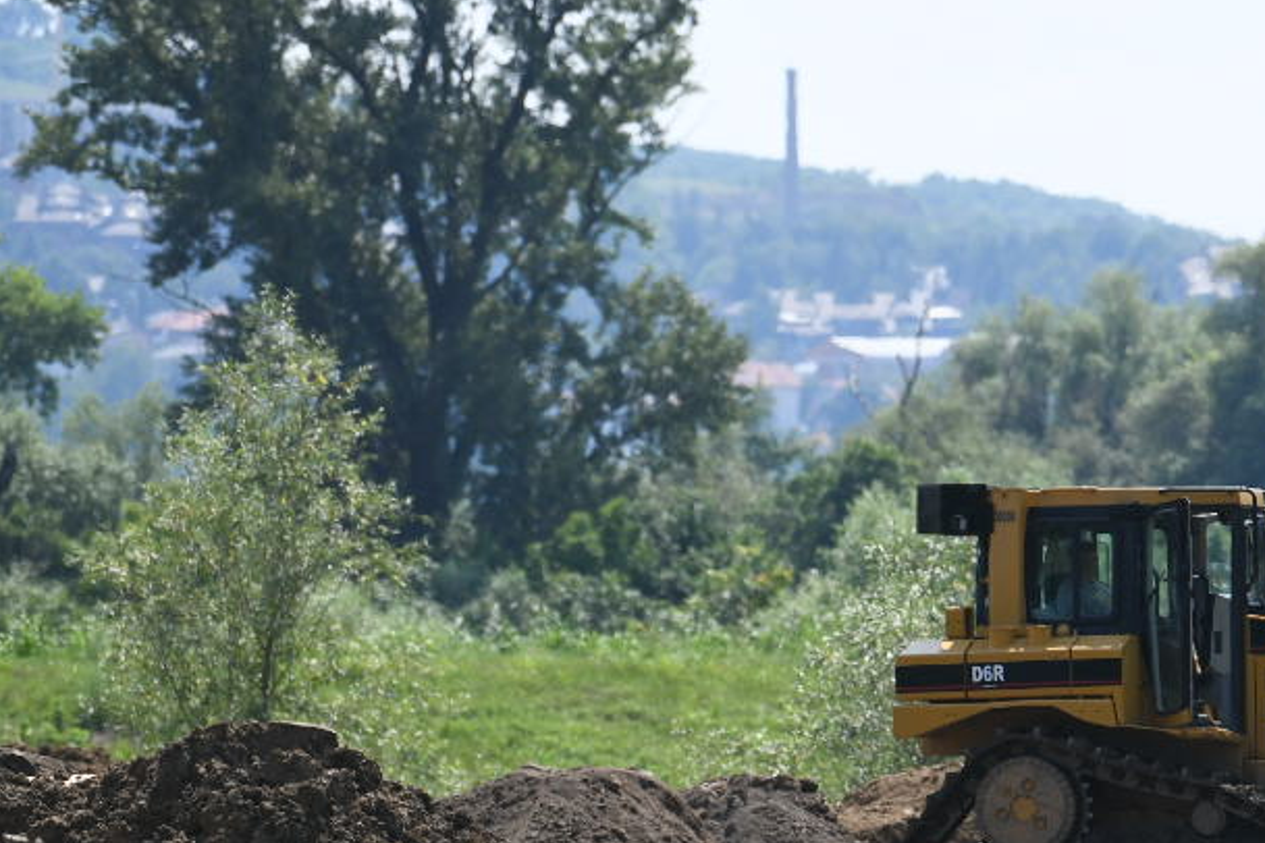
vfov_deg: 3.1
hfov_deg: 4.7
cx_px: 1645
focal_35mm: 439
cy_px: 789
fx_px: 15425
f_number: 4
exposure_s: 1/4000
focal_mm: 165
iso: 500
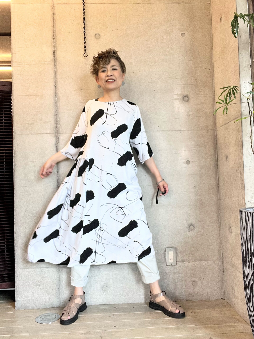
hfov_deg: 46.8
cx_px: 127
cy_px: 170
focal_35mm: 30
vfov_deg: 60.0
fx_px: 294
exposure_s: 1/60
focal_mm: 2.71
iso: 80
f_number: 2.2
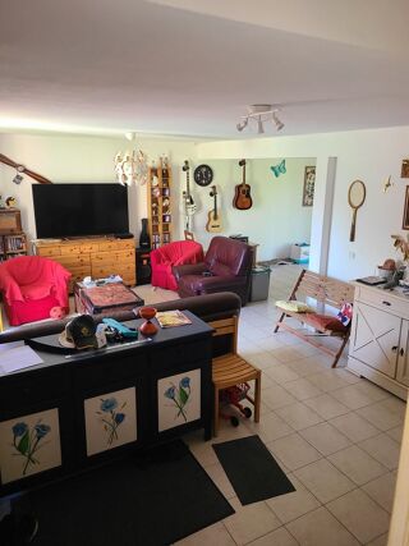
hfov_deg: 53.0
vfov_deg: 67.3
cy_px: 273
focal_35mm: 26
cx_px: 204
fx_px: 410
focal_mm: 5.4
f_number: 1.8
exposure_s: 1/60
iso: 400
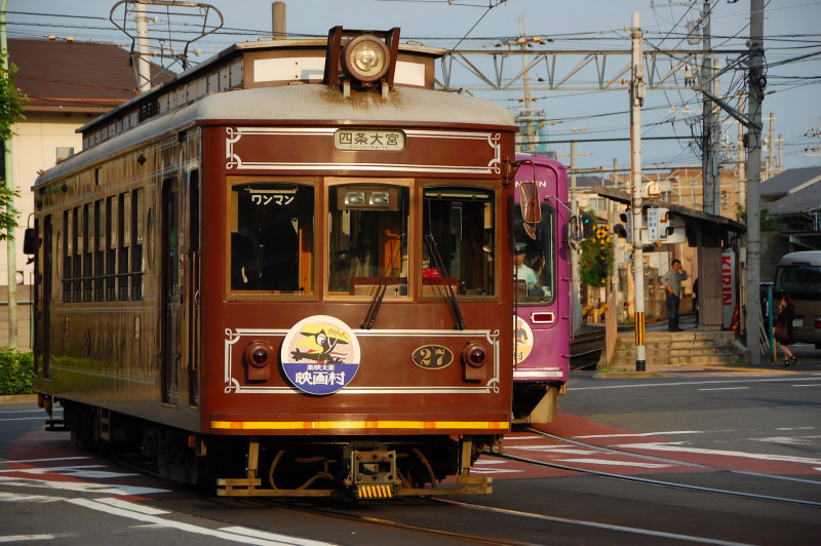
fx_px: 3076
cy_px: 273
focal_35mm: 135
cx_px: 410
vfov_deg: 10.1
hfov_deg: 15.2
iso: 200
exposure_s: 1/640
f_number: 5.3
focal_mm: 90
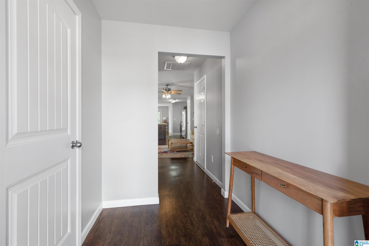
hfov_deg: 100.4
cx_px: 184
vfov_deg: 77.3
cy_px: 123
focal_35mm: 15
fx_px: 154
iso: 320
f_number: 10
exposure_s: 1/10
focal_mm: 15
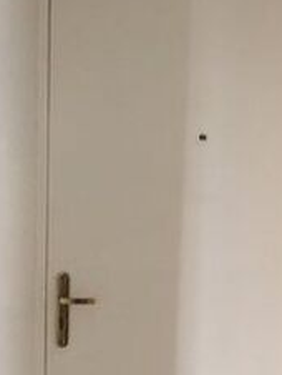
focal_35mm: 82
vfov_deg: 22.8
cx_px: 63
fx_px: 889
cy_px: 377
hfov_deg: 17.9
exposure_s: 1/33
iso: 100
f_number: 2.2
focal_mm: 4.15
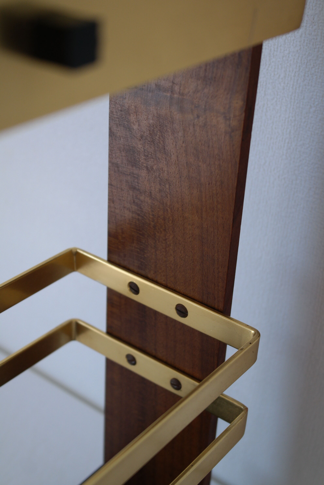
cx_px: 162
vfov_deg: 34.5
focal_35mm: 58
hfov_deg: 23.4
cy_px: 242
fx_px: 783
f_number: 5
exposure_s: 1/60
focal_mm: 38
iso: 400
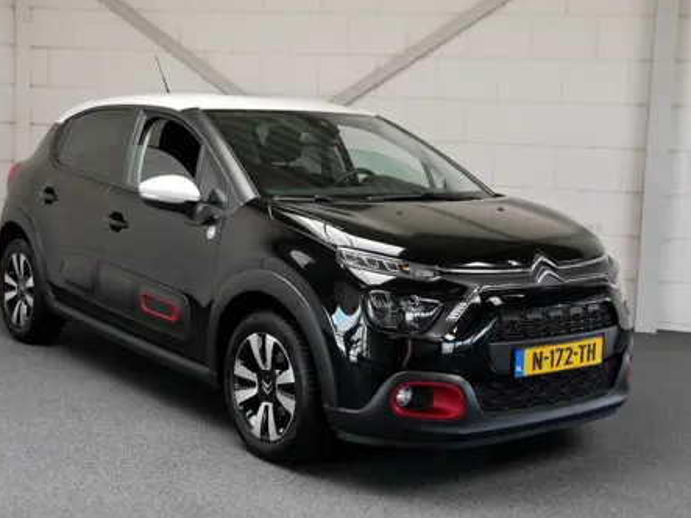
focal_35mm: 52
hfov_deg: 36.8
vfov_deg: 28.0
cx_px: 334
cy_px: 239
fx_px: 1038
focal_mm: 24
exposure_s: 1/60
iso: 320
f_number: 4.1
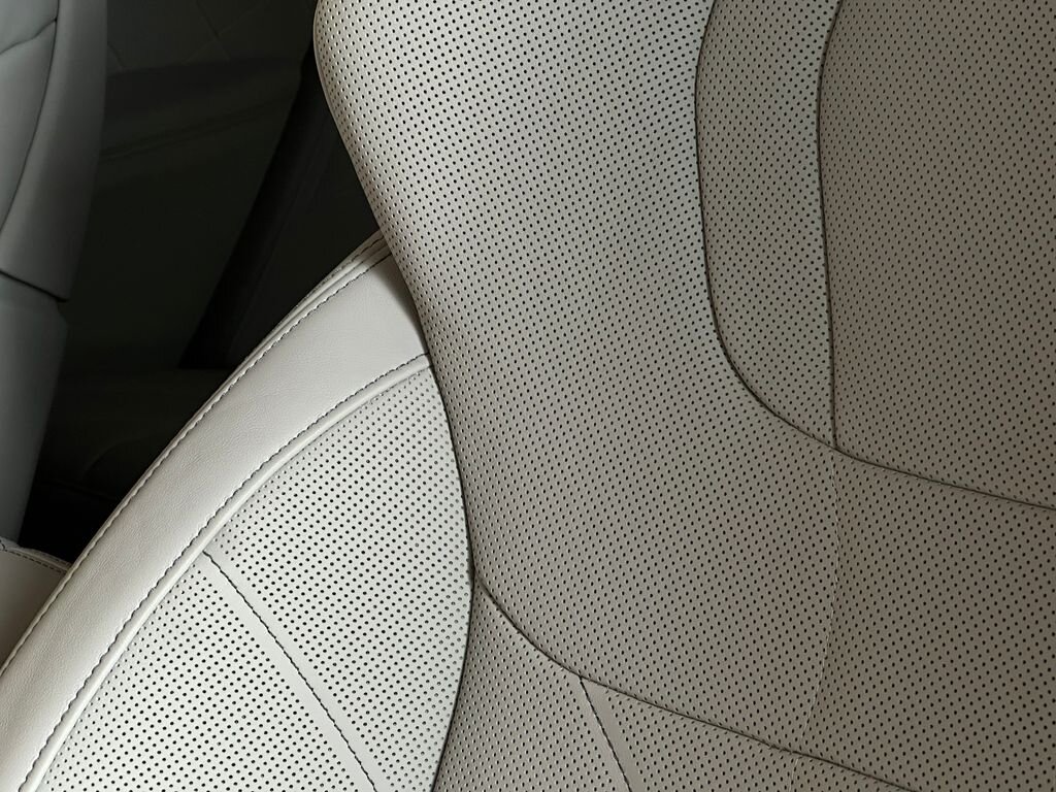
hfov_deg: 25.3
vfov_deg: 19.1
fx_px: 2349
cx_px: 528
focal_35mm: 77
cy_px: 396
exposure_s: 1/50
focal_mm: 9
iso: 250
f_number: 2.8
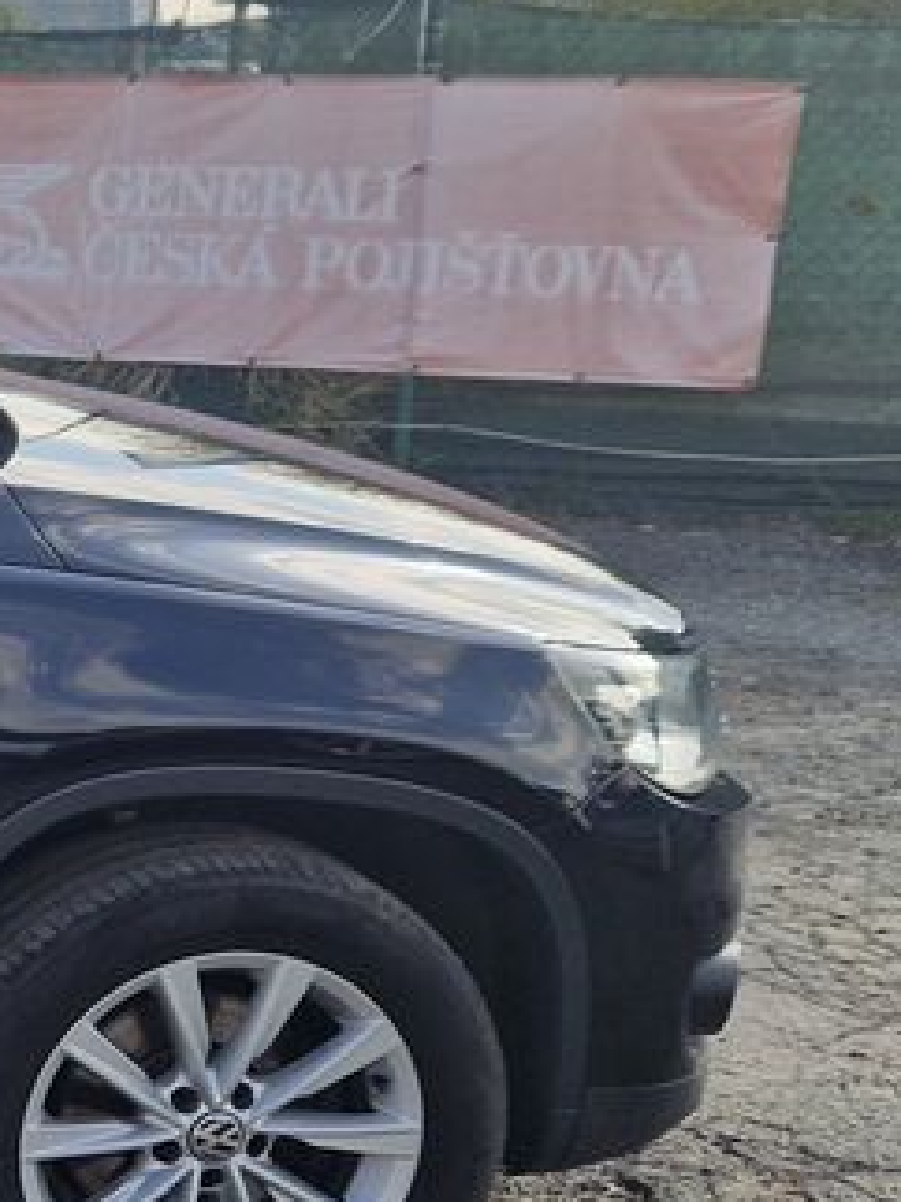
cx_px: -867
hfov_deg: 16.0
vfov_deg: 26.7
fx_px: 2535
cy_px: 573
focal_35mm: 73
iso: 50
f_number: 1.8
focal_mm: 5.4
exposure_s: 1/1144
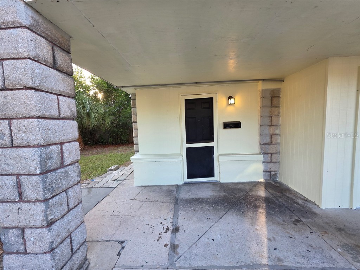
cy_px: 135
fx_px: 135
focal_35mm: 13
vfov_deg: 89.9
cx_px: 180
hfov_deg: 106.2
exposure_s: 1/120
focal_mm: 2.2
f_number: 1.9
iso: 50
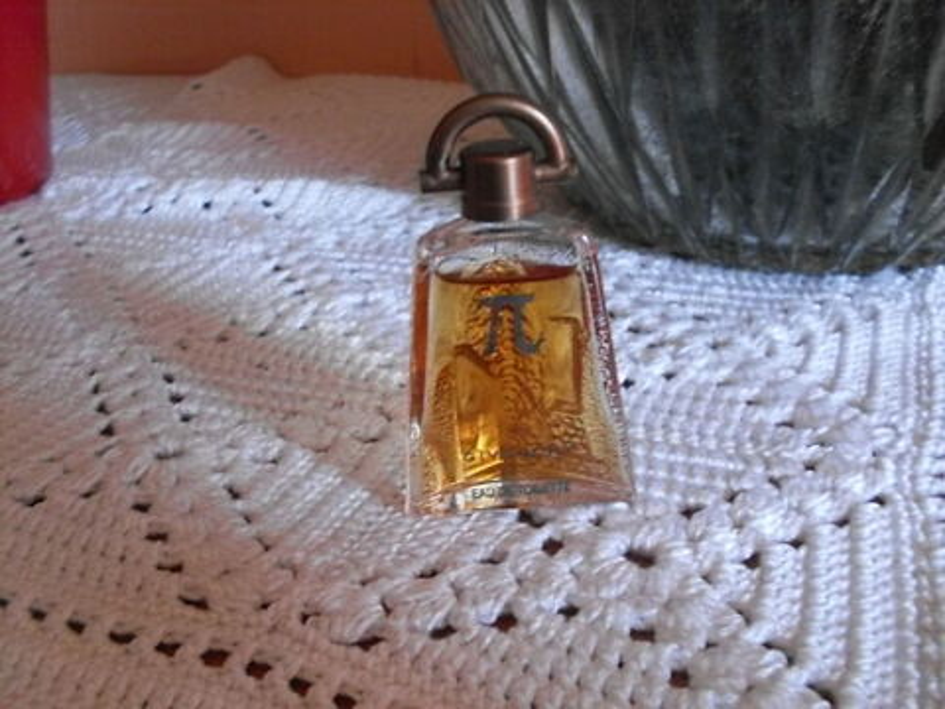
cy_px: 354
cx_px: 472
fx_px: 1037
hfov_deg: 49.0
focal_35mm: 38
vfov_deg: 37.7
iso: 400
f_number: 2.8
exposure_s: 1/15
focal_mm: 6.3
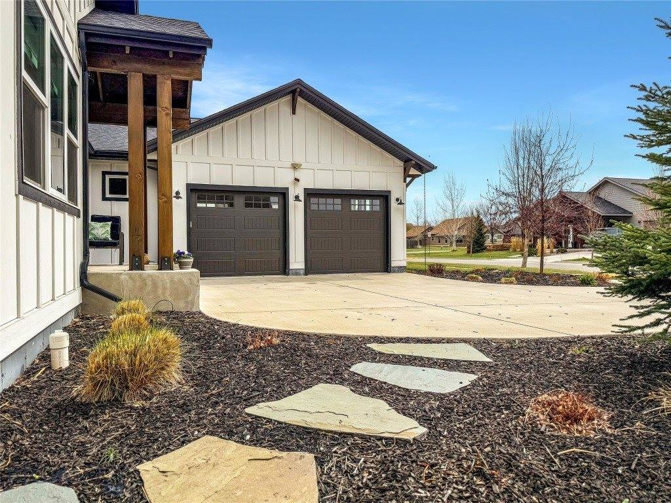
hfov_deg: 71.6
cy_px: 252
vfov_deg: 56.8
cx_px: 336
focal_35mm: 24
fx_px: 465
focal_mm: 6.76
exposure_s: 1/8000
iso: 80
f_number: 1.8
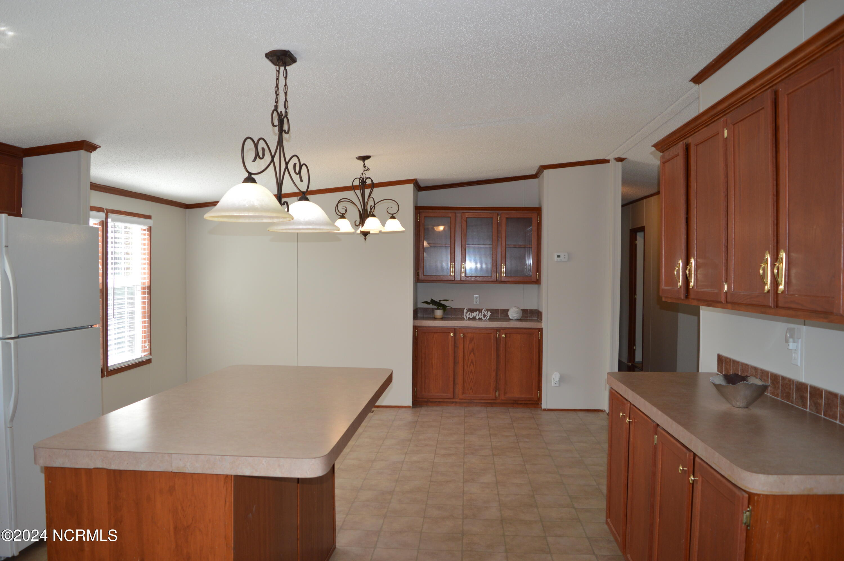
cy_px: 280
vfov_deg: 47.8
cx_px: 422
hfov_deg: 67.4
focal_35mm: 27
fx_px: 632
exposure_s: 1/125
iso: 220
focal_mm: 18
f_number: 4
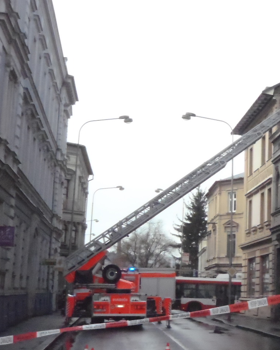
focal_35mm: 64
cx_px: 220
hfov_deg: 23.5
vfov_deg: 29.6
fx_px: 663
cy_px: 175
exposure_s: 1/2000
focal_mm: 8.89
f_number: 6.3
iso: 1600
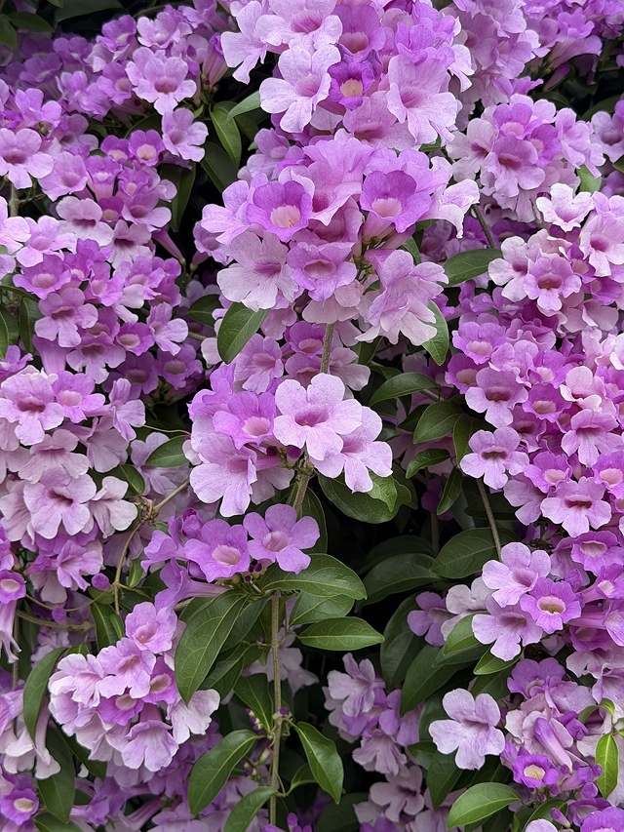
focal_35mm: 48
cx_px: 312
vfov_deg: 39.7
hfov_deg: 30.3
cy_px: 416
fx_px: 1153
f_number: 1.78
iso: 80
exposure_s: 1/121
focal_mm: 6.76
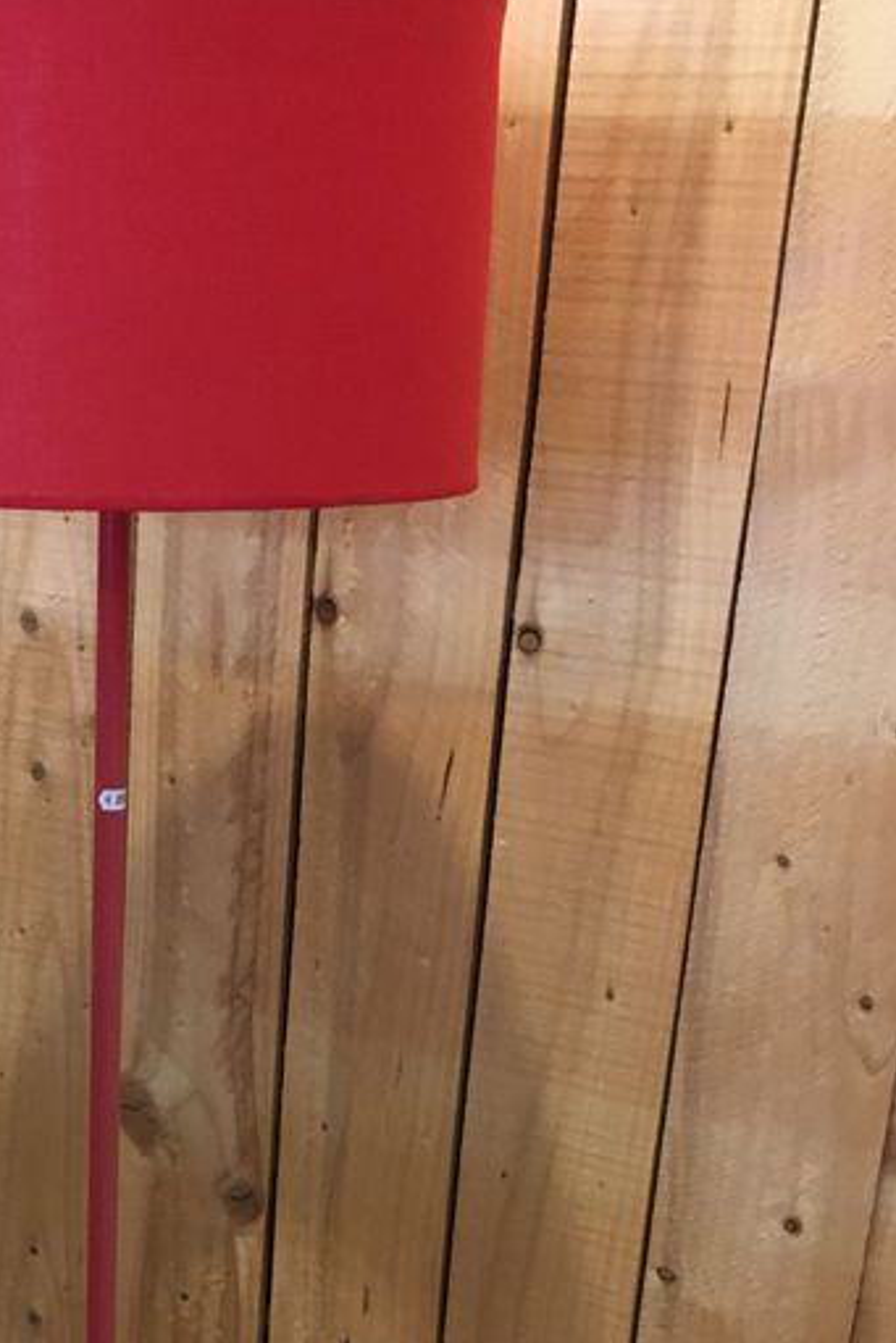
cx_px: 123
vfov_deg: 32.5
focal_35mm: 59
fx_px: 2201
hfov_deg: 22.6
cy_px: 1167
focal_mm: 4.15
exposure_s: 1/25
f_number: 2.2
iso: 200
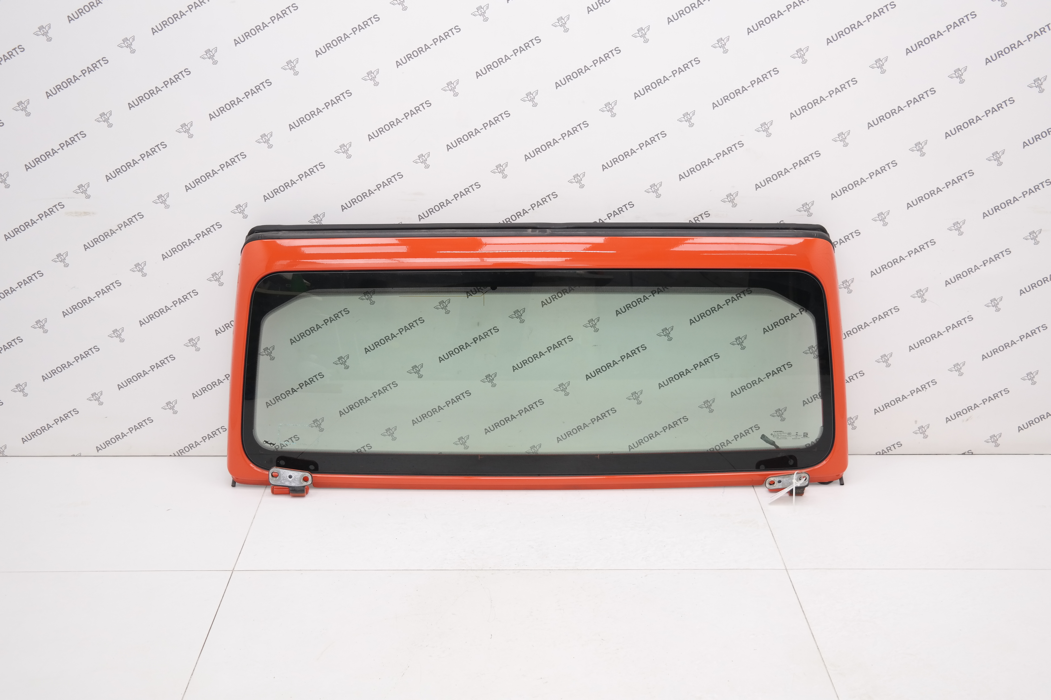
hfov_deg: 44.5
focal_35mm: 44
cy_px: 350
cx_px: 526
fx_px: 1284
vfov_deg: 30.5
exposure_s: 1/60
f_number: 4
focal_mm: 29
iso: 200
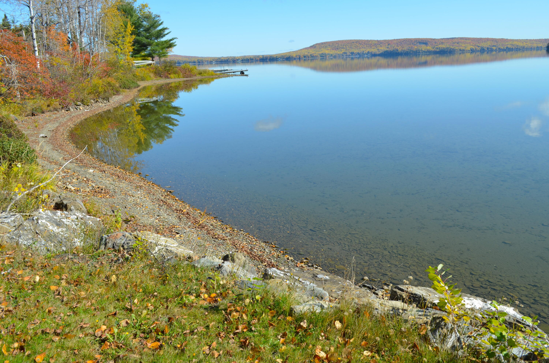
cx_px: 274
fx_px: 457
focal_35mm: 30
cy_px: 182
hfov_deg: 62.0
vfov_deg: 43.4
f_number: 8
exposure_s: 1/250
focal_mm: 20
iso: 125
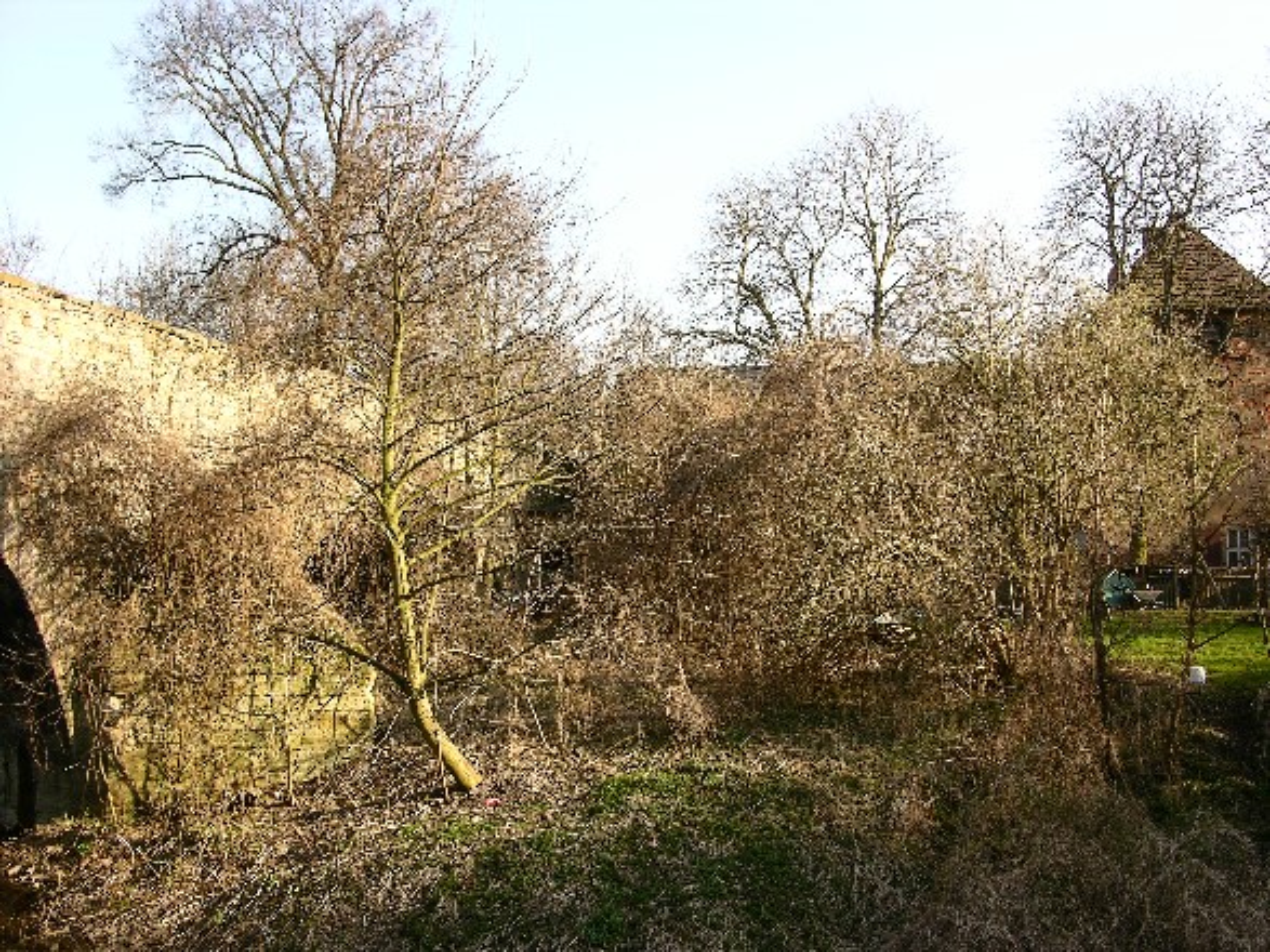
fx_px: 1284
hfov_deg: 52.6
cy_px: 476
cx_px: 635
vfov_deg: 40.7
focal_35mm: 35
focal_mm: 8.9
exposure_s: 1/72
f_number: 5.6
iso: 50
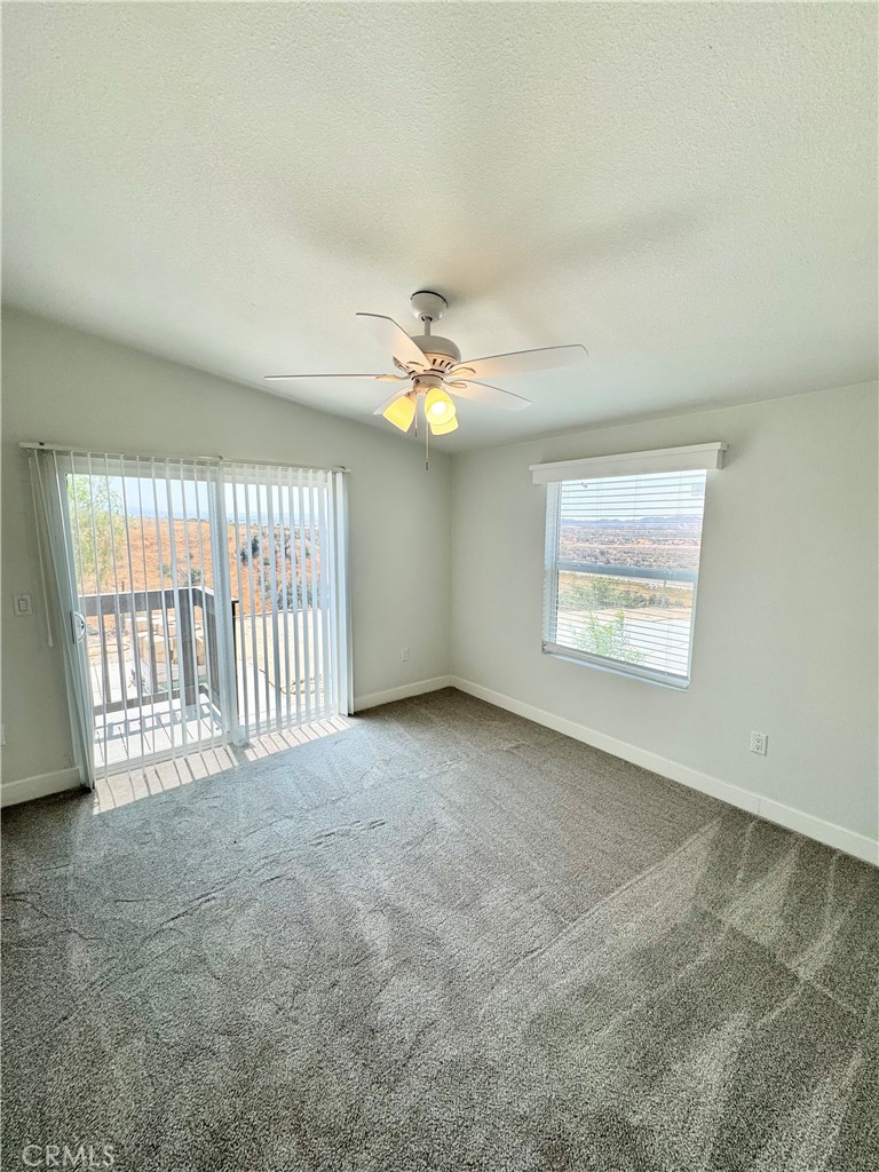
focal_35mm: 14
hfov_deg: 85.7
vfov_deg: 102.1
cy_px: 586
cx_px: 440
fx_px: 474
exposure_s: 1/306
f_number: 2.2
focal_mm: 2.22
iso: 40
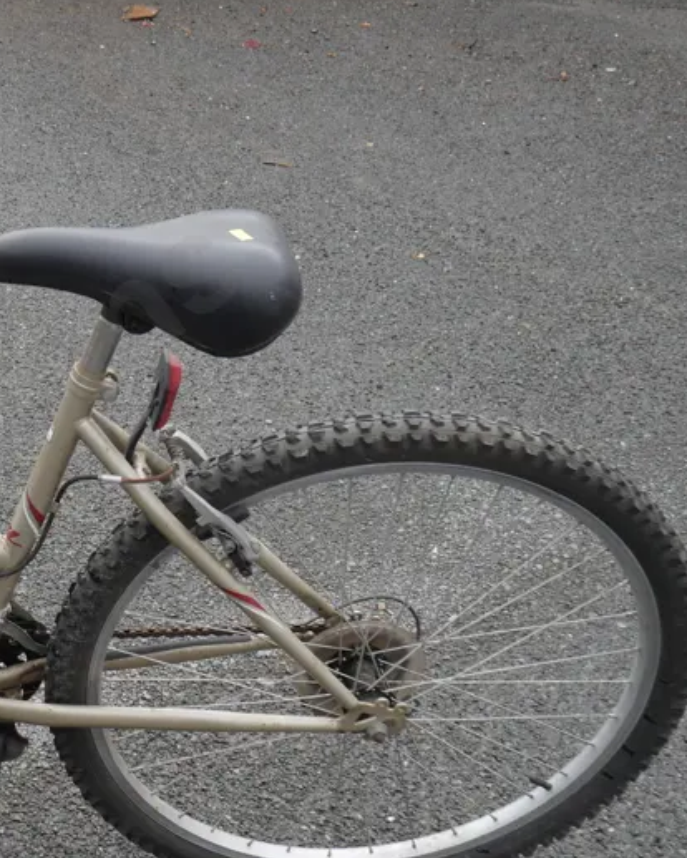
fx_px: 1473
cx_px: -133
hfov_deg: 23.9
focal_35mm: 58
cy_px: 522
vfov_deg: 32.4
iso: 200
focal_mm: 15
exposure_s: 1/200
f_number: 5
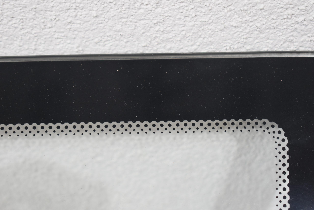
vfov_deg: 18.2
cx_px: 157
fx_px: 654
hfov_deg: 27.0
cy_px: 105
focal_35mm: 75
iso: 500
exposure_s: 1/60
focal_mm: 50
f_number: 5.6
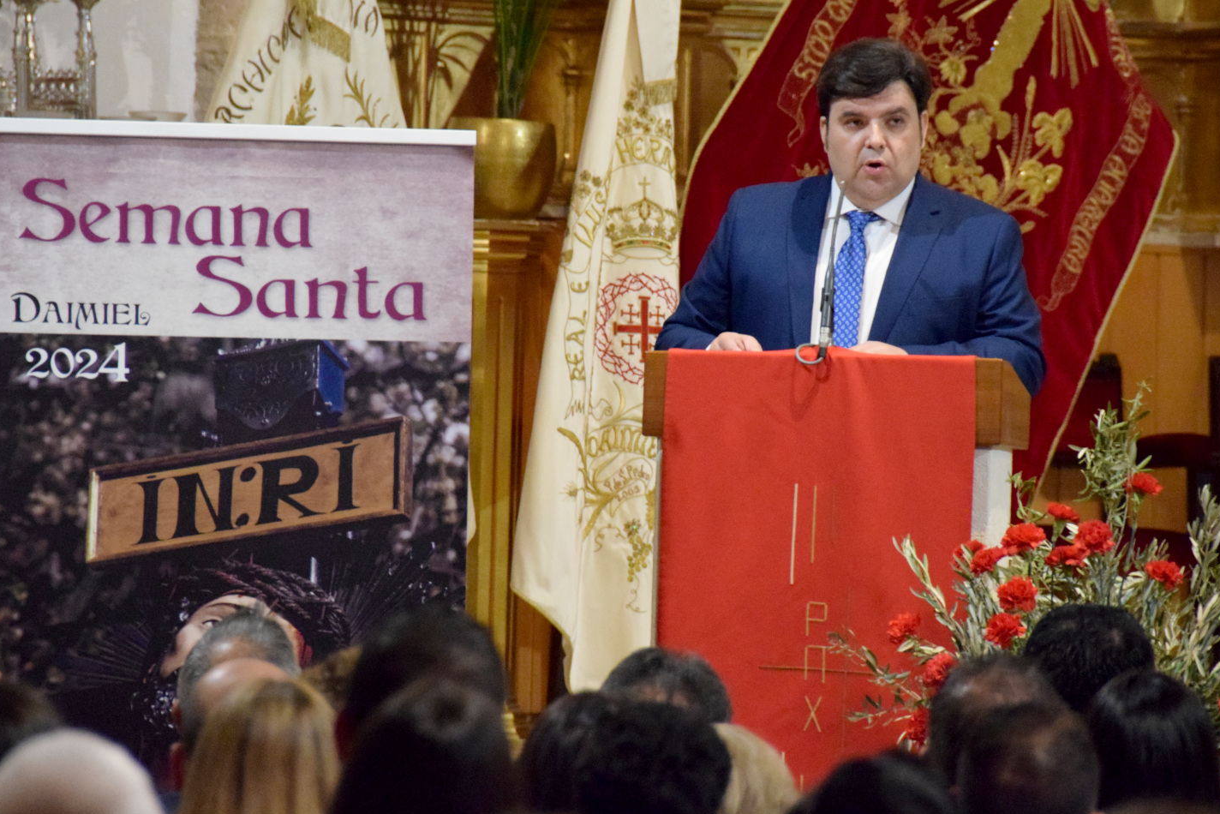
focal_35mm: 337
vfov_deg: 4.1
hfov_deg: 6.1
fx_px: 11422
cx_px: 599
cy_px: 368
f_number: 5.6
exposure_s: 1/80
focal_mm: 200
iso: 6400
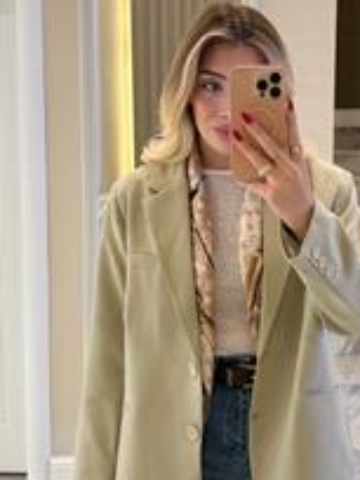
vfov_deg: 40.4
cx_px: 259
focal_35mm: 47
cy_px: 219
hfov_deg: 30.5
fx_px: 652
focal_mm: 6.76
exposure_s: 1/50
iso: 125
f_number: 1.78
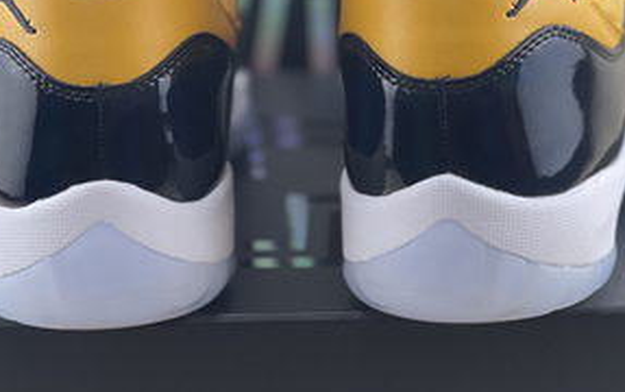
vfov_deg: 11.1
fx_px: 2012
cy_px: 82
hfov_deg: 17.7
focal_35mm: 118
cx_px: 335
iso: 200
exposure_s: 1/100
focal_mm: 7.5
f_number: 2.2
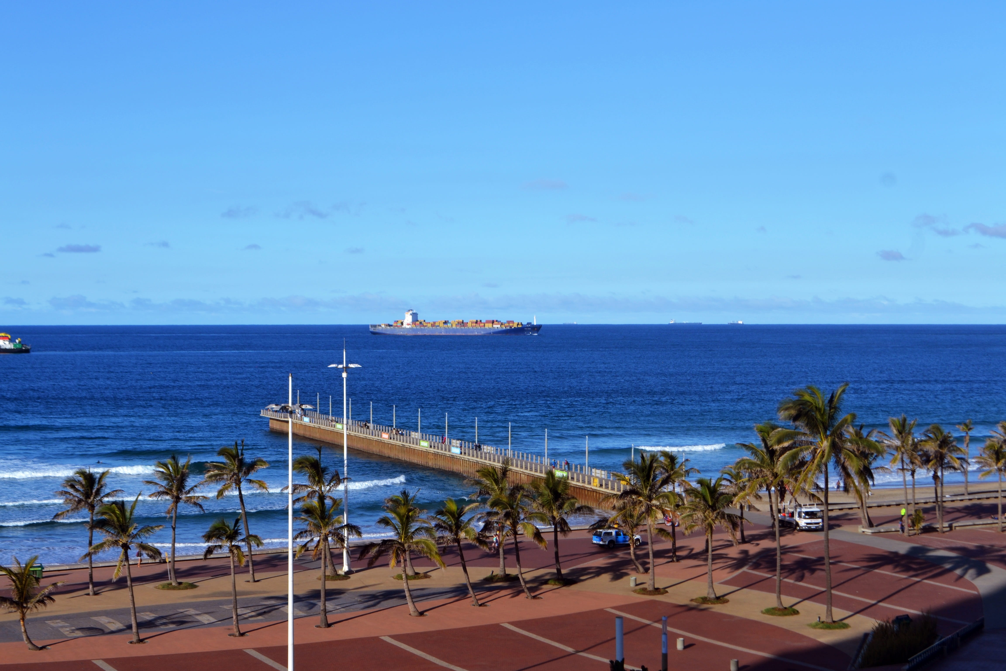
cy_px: 336
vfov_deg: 23.8
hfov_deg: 35.1
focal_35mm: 57
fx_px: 1593
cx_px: 503
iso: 100
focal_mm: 38
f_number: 8
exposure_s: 1/250
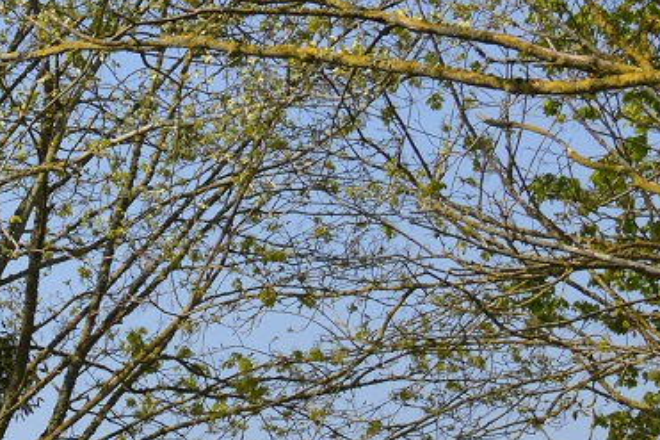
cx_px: -616
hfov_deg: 9.2
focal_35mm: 212
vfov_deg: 6.4
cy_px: 605
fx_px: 3885
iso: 100
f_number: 8
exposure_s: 1/250
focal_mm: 35
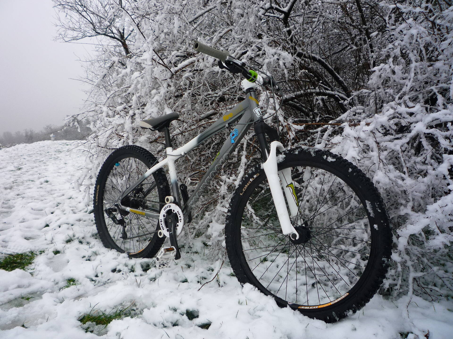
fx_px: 393
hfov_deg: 60.0
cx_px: 226
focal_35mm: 30
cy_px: 170
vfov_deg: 46.8
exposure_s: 1/125
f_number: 3.3
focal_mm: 5.2
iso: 100
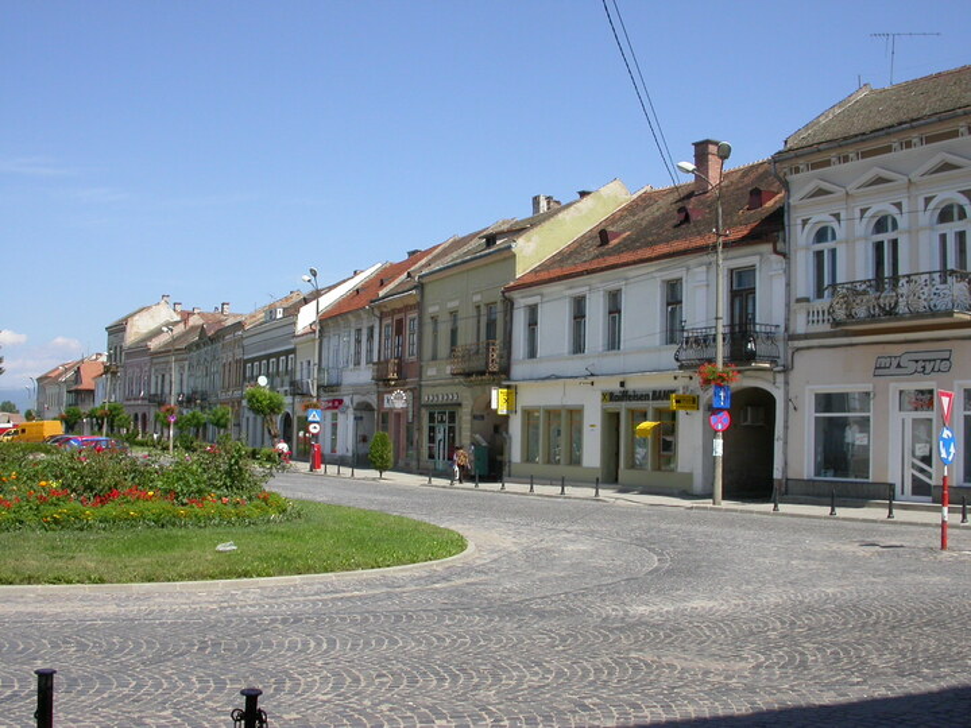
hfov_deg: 49.0
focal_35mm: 38
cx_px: 486
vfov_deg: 37.7
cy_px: 364
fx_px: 1066
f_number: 7.5
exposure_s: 1/296
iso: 100
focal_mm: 7.85
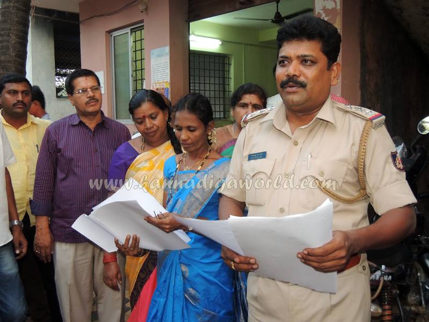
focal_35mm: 35
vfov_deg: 40.7
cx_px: 214
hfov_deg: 52.6
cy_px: 161
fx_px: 434
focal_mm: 6.2
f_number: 3.6
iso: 400
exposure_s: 1/50
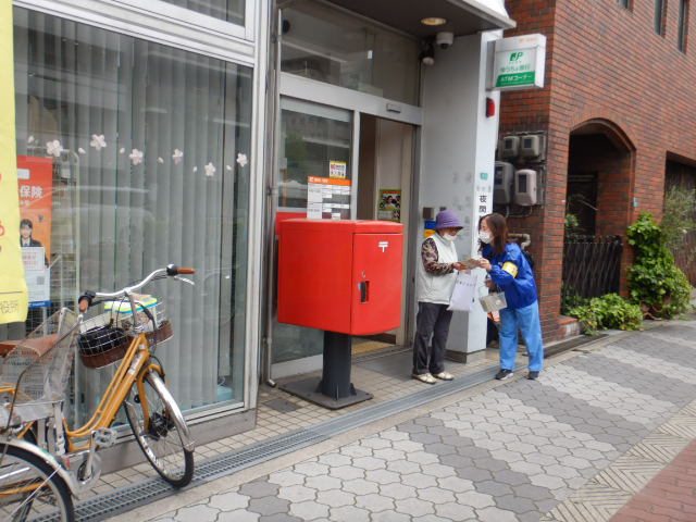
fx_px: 684
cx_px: 348
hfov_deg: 54.0
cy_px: 261
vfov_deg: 41.8
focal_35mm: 34
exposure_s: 1/250
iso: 125
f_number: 4.2
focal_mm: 6.1
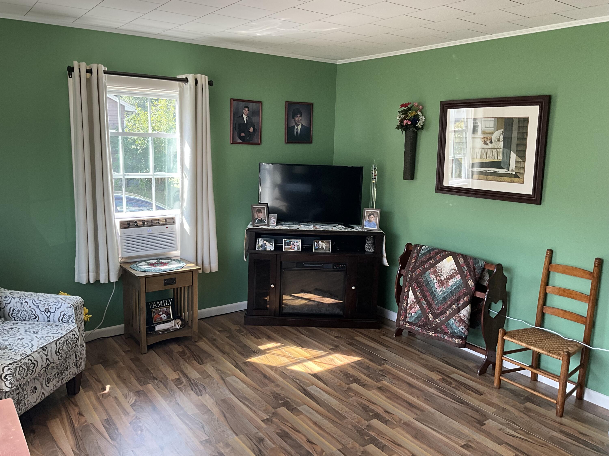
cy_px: 228
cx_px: 304
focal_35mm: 29
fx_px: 510
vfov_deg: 48.2
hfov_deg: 61.7
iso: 64
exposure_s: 1/118
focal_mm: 3
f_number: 1.8
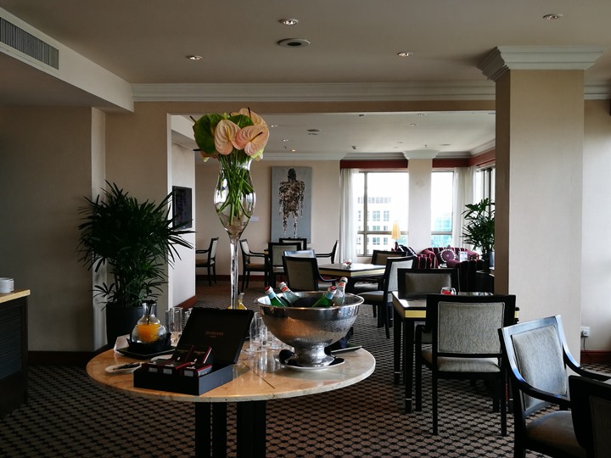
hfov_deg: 51.4
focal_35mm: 36
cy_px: 229
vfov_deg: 39.7
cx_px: 306
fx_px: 635
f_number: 2.2
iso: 64
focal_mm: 4.5
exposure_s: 1/50
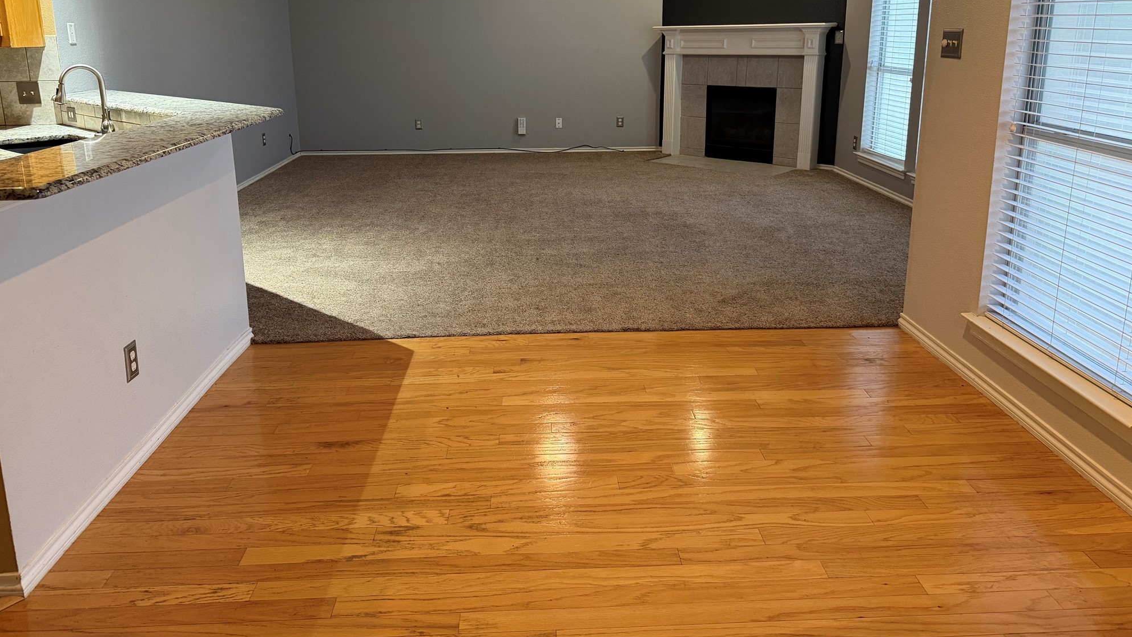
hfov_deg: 69.9
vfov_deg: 42.3
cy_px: 213
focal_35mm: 27
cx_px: 566
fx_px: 811
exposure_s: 1/60
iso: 320
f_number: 1.78
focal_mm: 6.76
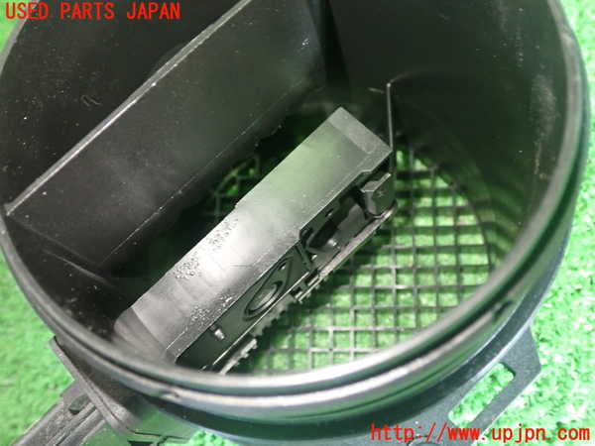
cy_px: 223
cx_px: 298
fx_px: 653
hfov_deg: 49.0
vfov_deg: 37.7
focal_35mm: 38
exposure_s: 1/20
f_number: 2.7
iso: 800
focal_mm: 6.83
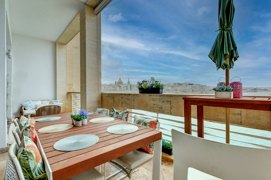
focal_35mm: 17
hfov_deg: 92.4
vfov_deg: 69.6
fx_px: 130
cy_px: 90
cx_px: 136
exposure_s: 1/250
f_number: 8
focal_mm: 11.5
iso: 250
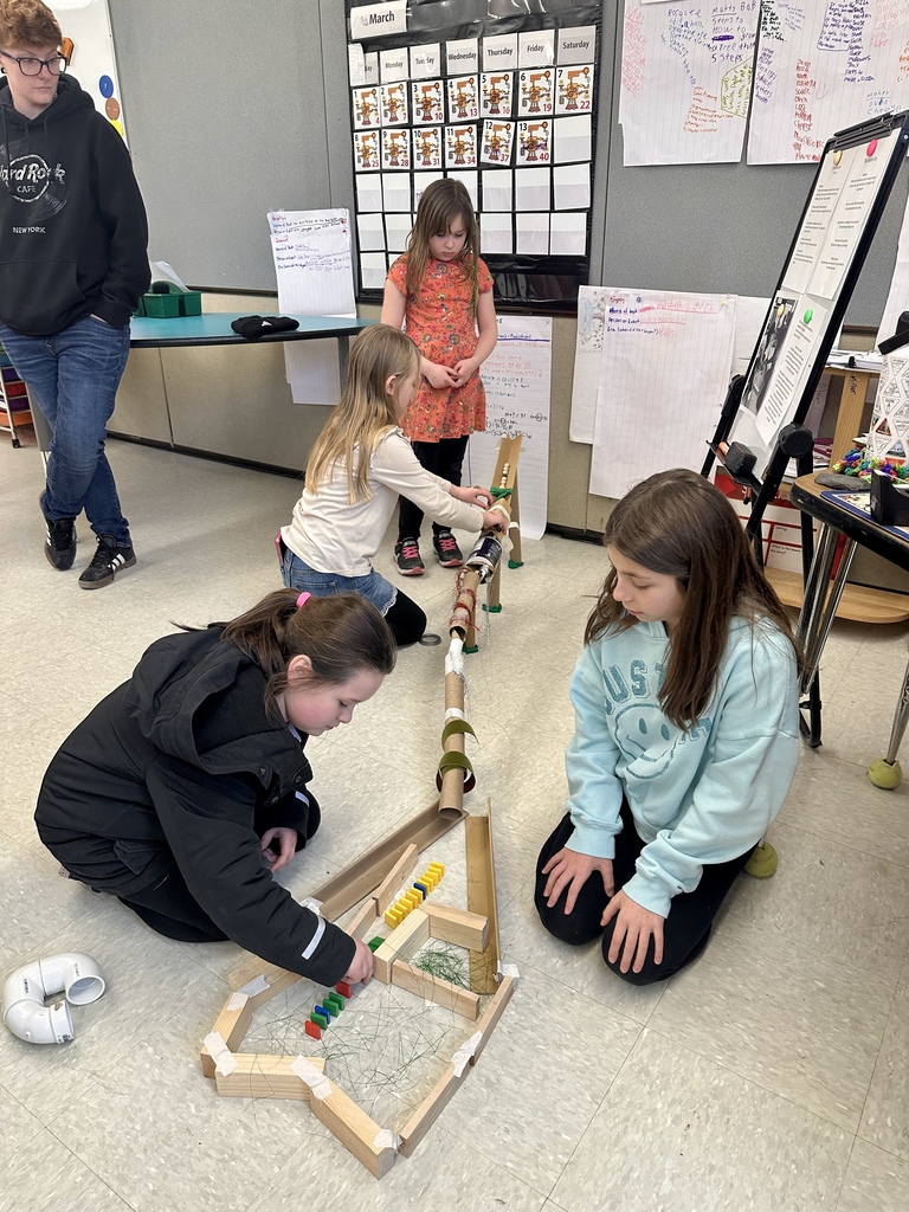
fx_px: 840
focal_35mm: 24
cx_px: 454
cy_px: 606
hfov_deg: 56.8
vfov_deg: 71.6
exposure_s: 1/120
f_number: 1.78
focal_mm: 6.86
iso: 200
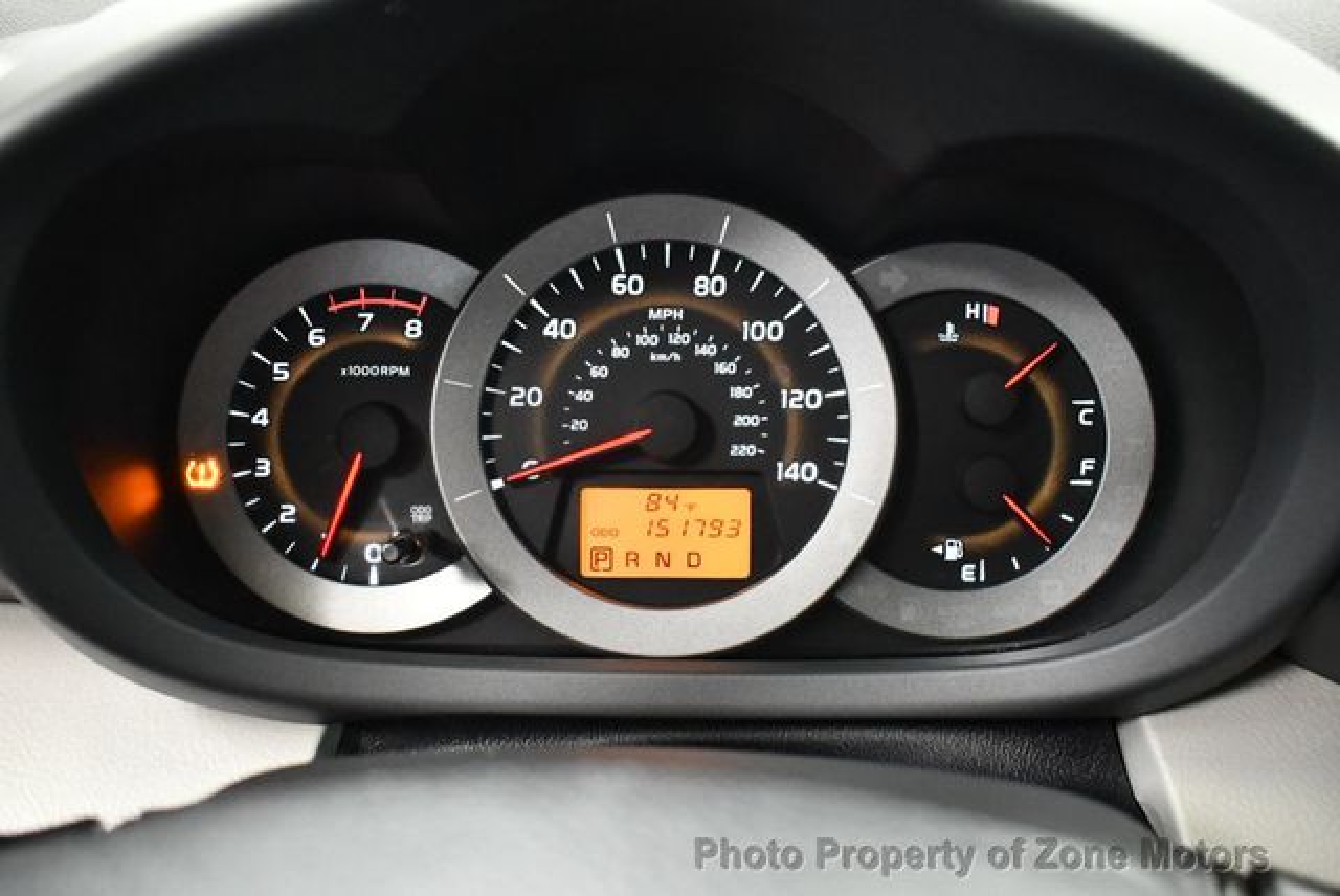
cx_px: 670
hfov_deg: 53.1
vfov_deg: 36.9
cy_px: 448
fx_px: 1341
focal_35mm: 36
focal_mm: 18
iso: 5000
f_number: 3.5
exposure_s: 1/60
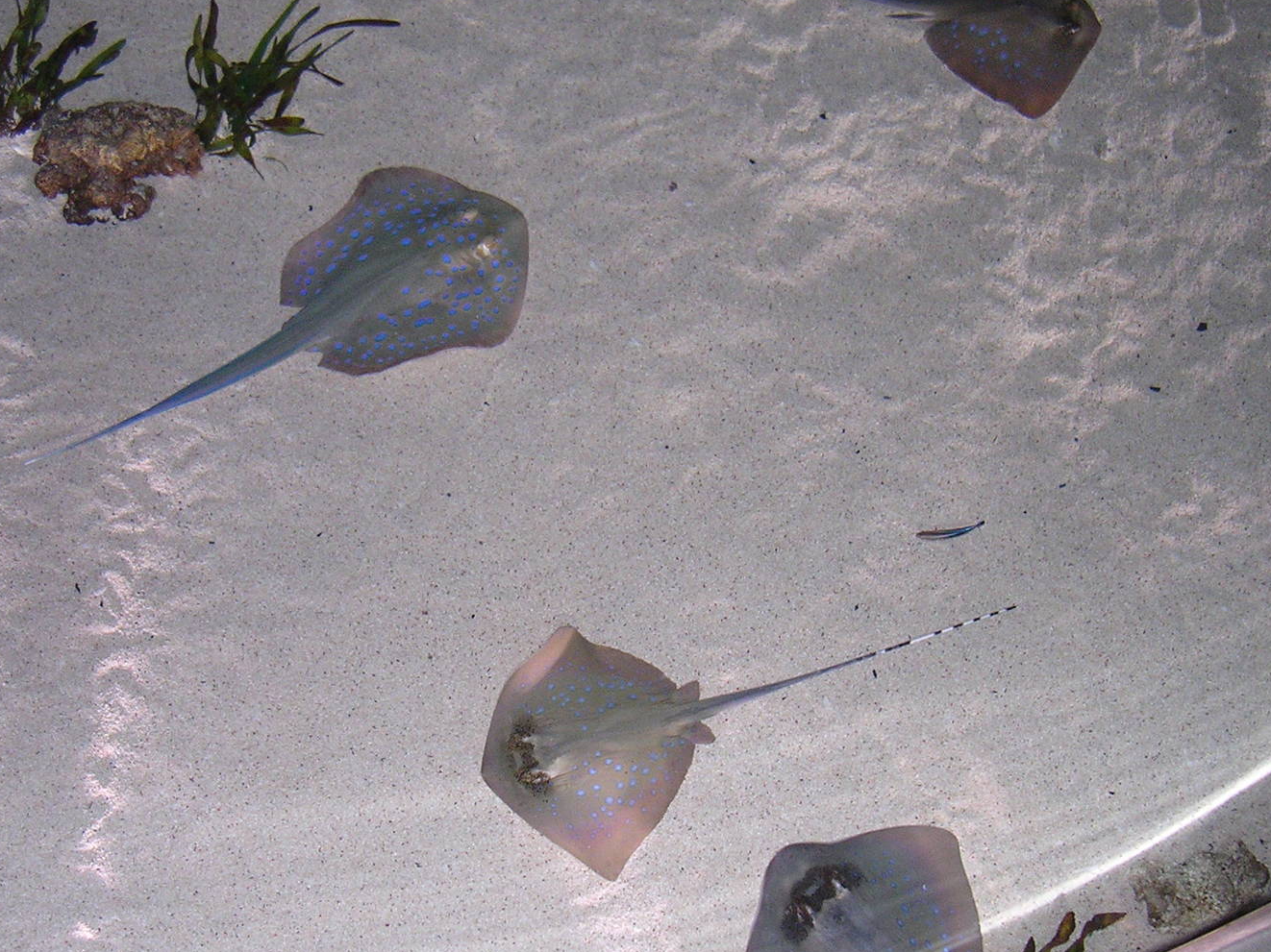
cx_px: 575
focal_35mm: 46
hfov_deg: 41.2
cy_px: 519
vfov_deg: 31.5
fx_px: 1689
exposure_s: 1/60.1
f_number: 2.8
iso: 240
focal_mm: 5.8
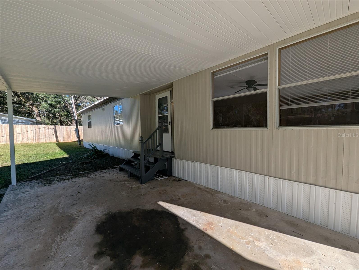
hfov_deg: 106.1
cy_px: 135
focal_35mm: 13
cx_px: 180
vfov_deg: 90.1
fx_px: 135
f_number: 2.2
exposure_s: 1/904
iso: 48
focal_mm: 1.95
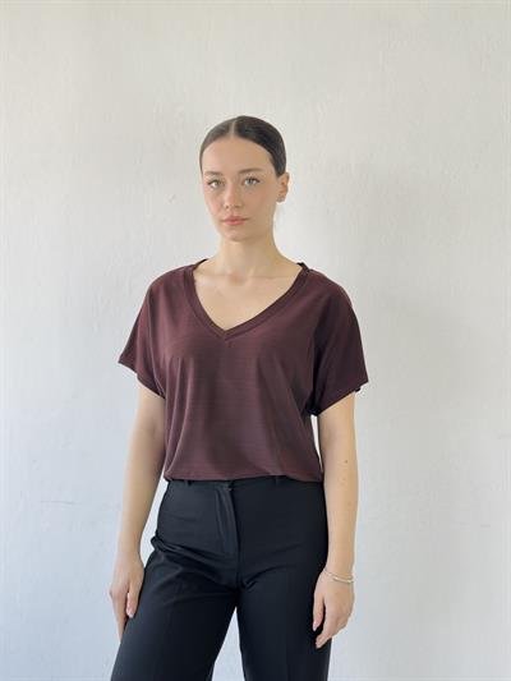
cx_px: 256
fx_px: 944
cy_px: 340
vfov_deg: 39.6
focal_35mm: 48
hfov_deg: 30.3
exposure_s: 1/100
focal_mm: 6.76
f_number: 1.78
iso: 64
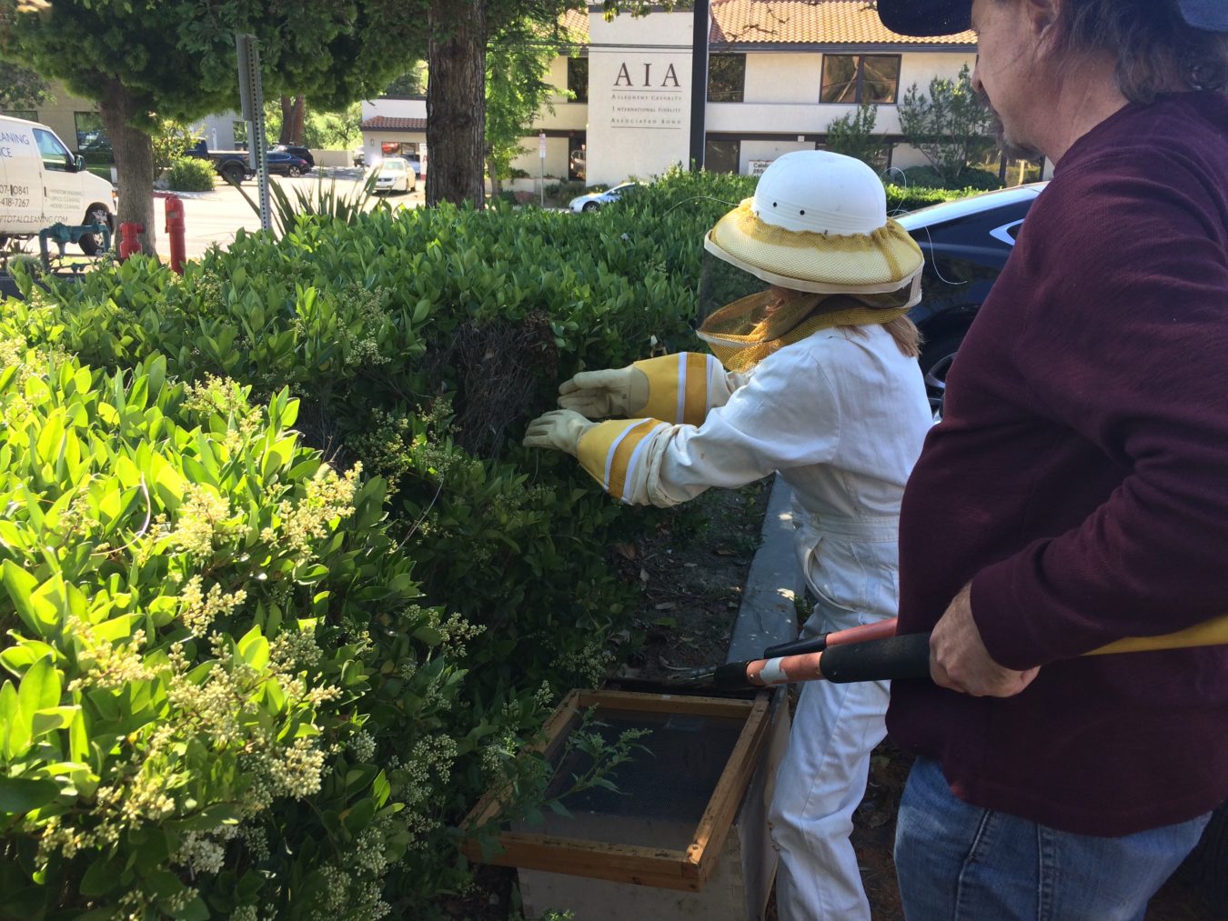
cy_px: 460
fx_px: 1029
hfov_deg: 61.7
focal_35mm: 29
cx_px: 614
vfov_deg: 48.2
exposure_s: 1/342
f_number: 2.2
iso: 32
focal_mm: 4.15
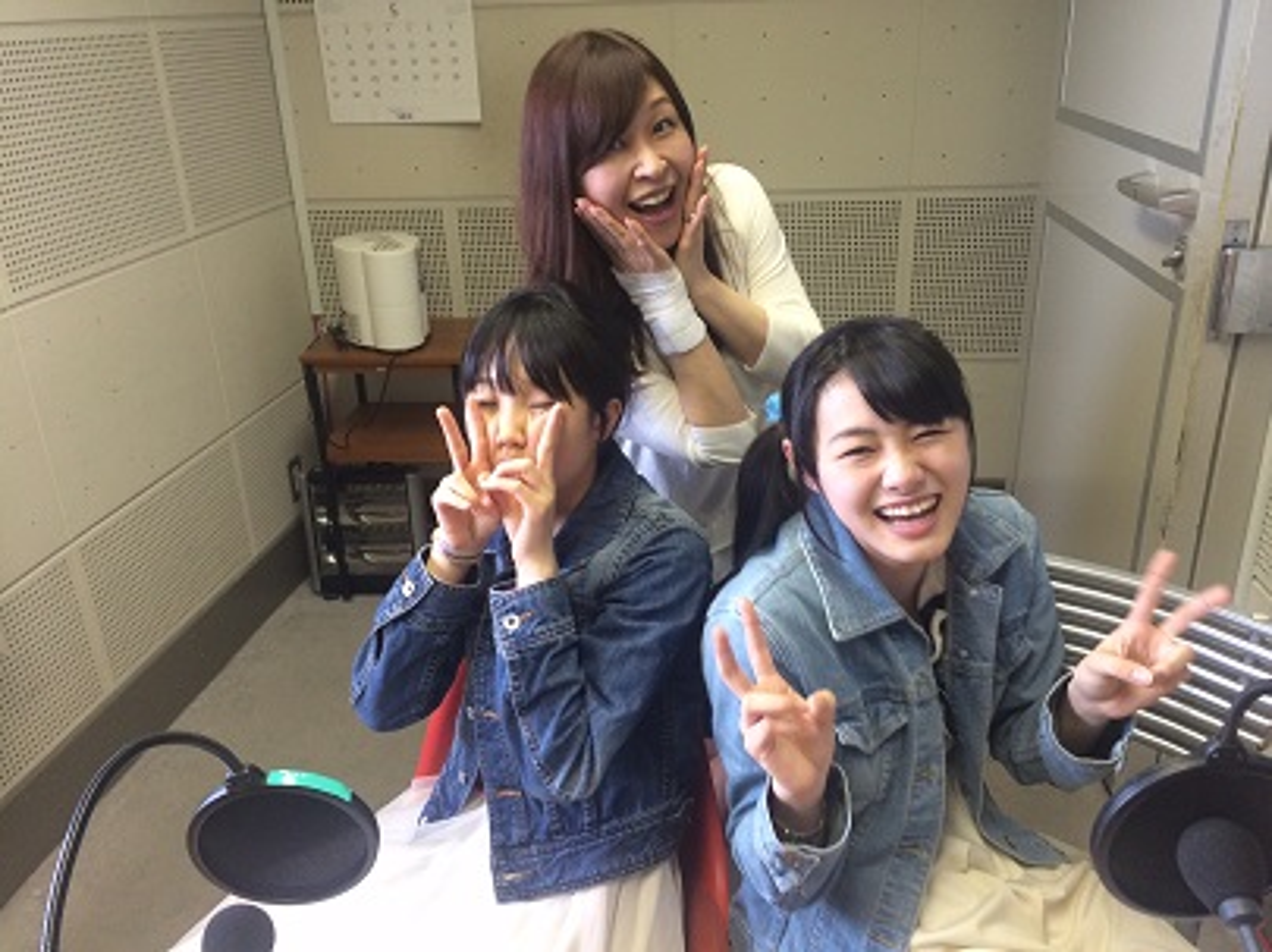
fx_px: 1065
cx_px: 636
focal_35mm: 29
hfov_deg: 61.7
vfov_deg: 48.2
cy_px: 476
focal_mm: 4.15
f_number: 2.2
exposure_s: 1/33
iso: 100
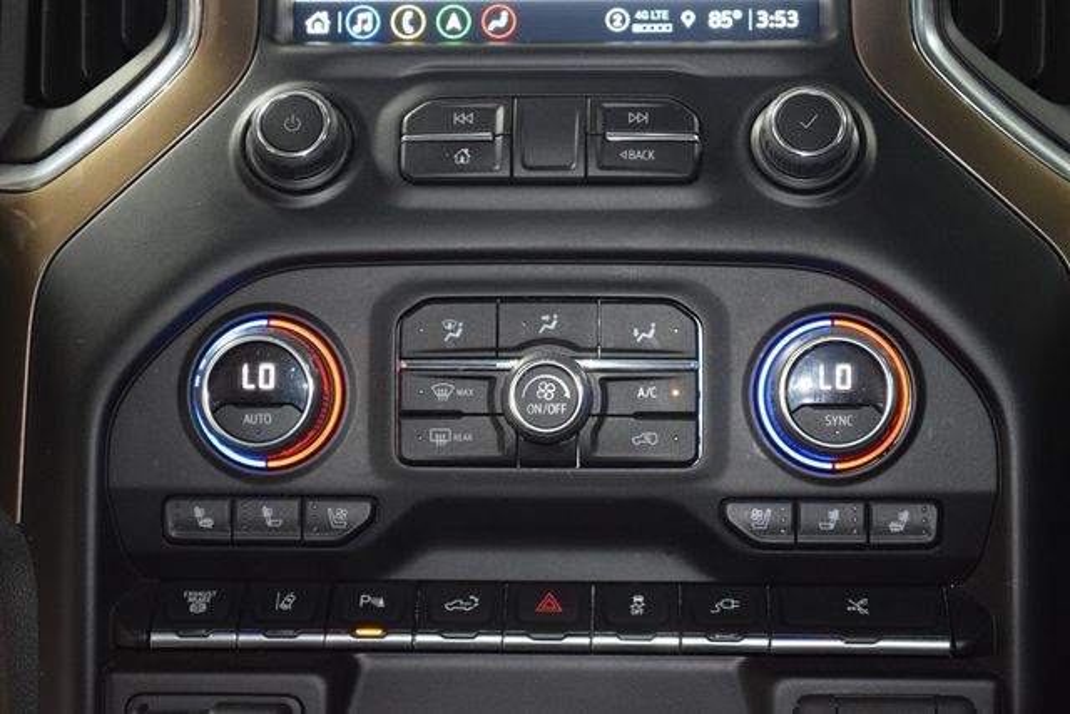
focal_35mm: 75
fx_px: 2230
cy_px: 357
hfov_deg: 27.0
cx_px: 535
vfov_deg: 18.2
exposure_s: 1/20
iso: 2500
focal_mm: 50
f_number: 5.6
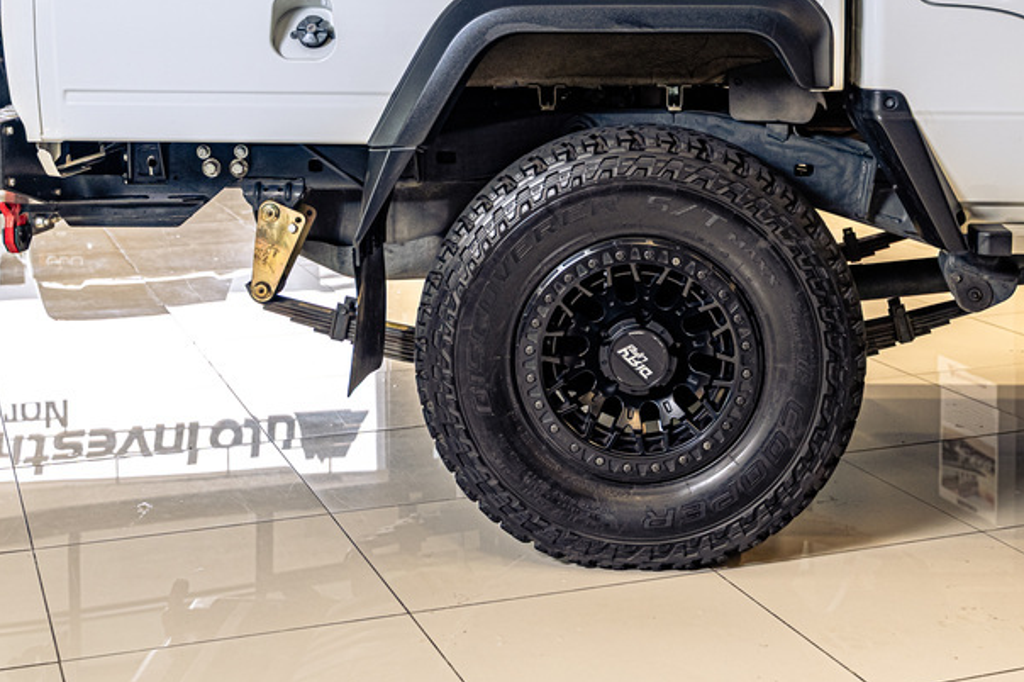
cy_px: 126
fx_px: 1734
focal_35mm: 61
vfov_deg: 21.9
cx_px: 550
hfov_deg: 32.9
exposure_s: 1/125
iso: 640
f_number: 4
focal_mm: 36
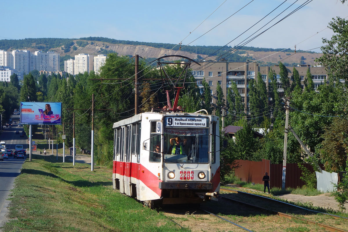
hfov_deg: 20.4
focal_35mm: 100
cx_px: 174
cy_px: 116
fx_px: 967
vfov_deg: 13.7
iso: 125
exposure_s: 1/500
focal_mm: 37.1
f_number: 6.3
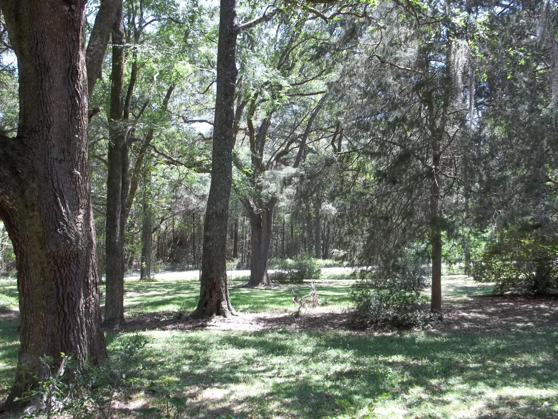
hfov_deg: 55.4
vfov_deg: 42.9
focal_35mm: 33
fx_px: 532
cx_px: 279
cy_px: 210
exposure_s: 1/80
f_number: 3.3
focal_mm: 5.9
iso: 64
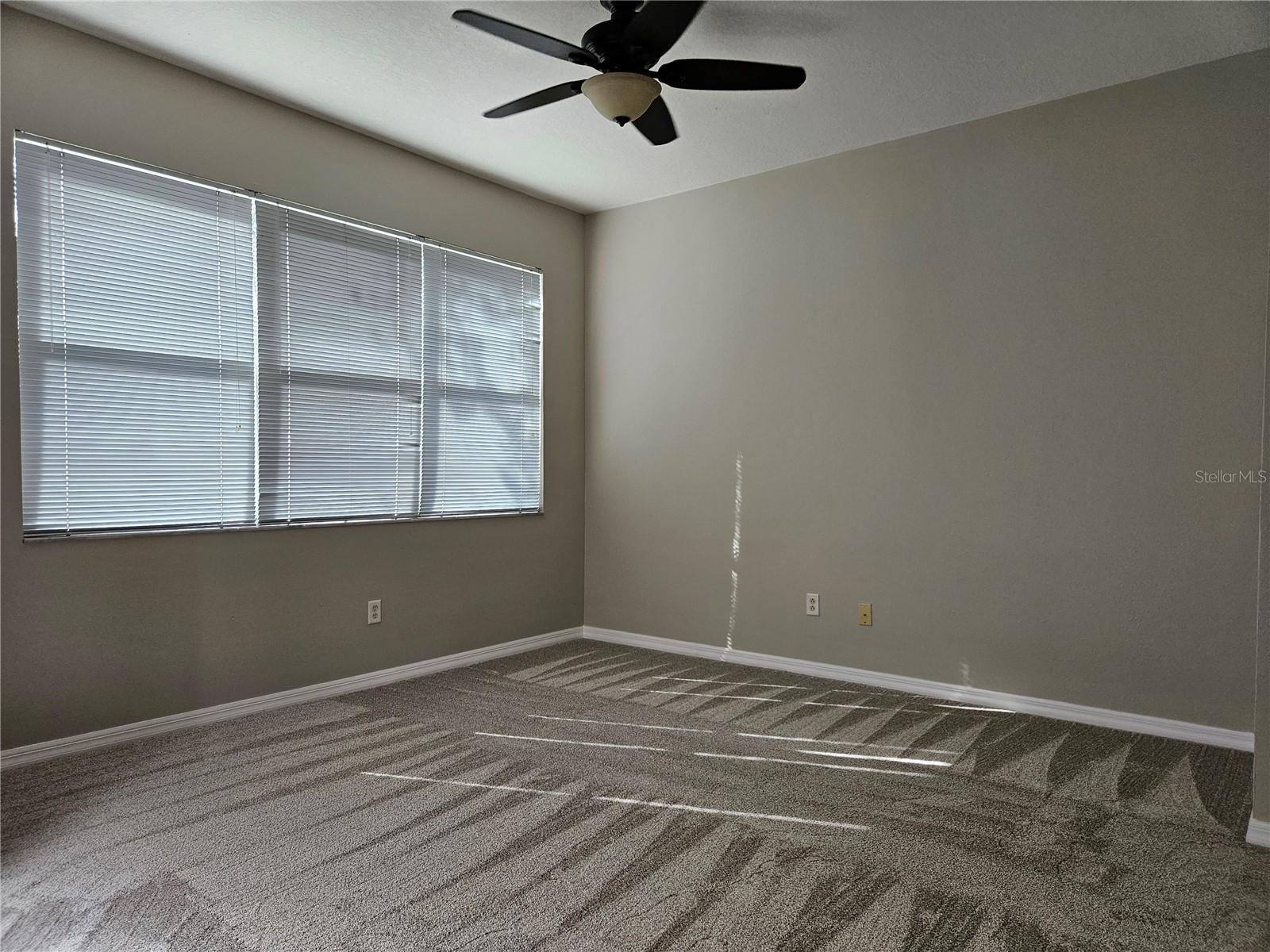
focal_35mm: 23
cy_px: 476
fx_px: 844
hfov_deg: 73.9
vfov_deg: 58.9
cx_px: 635
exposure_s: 1/359
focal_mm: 5.4
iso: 250
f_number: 1.8
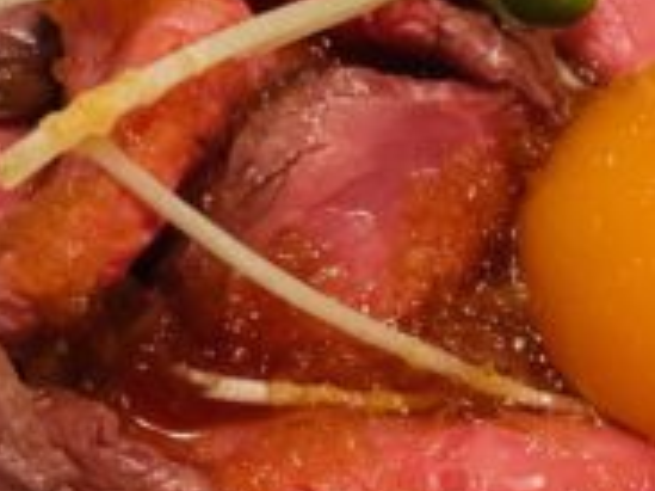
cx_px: 759
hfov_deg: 15.7
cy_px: 484
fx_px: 2288
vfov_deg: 12.1
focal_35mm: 121
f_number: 1.8
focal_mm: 4.25
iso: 200
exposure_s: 1/50
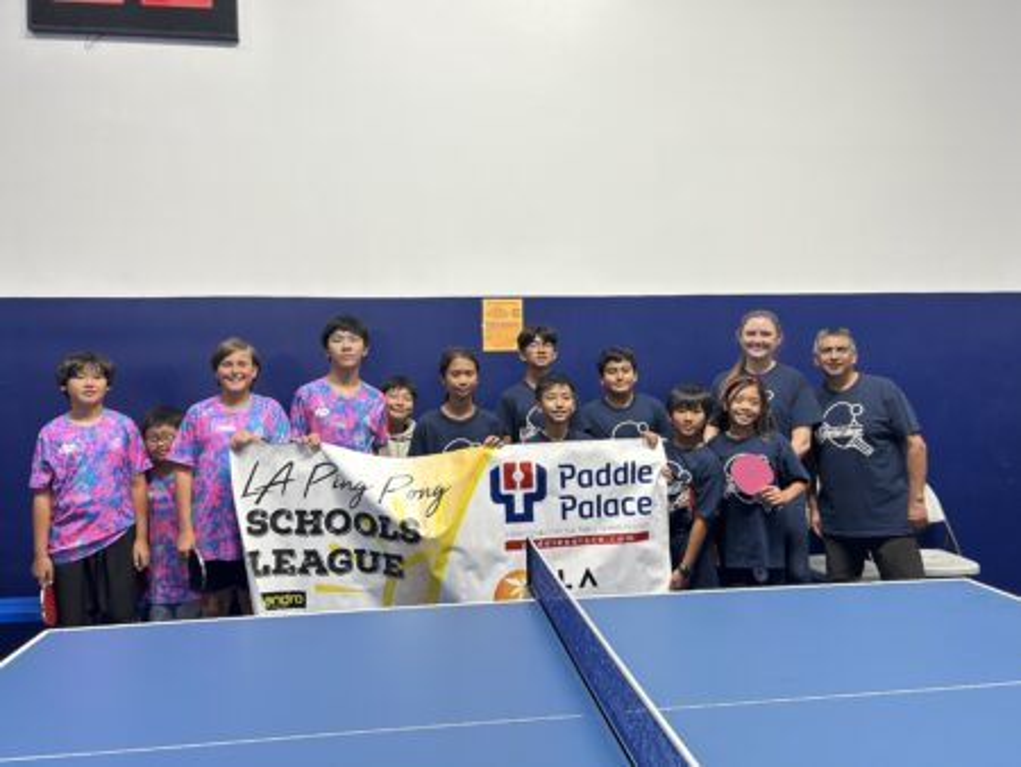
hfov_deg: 67.3
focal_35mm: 26
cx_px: 510
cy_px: 384
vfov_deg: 53.1
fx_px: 767
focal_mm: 5.7
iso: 125
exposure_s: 1/120
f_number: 1.5
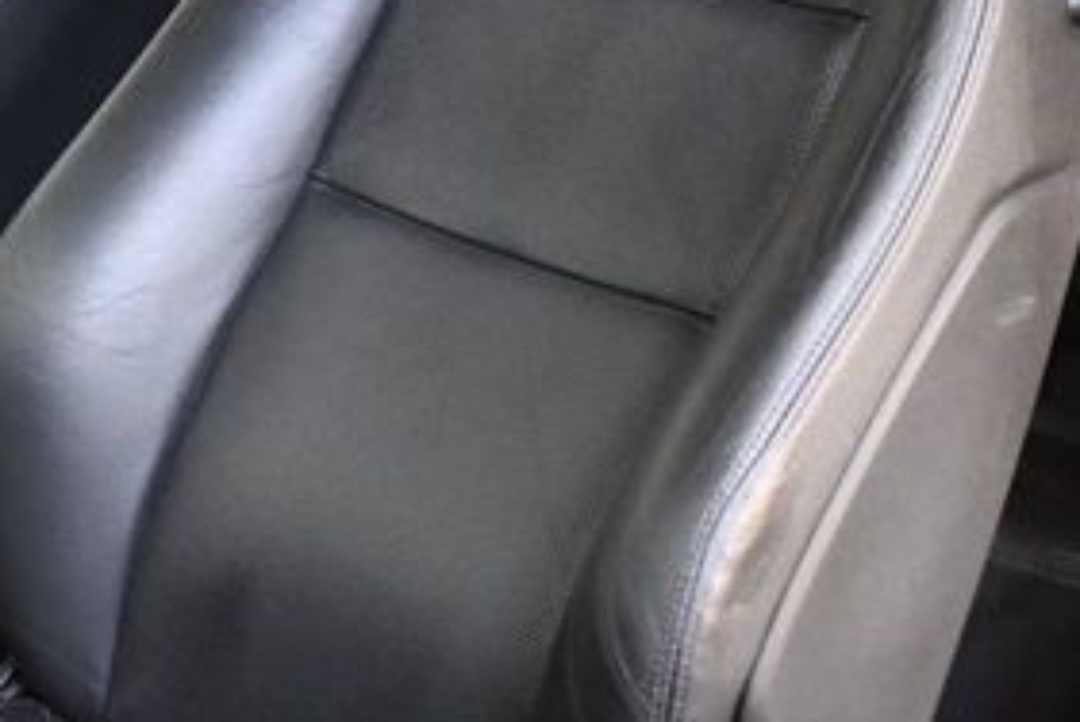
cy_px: 94
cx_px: 234
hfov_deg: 24.4
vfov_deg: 16.5
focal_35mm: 82
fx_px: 2463
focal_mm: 18
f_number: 3.5
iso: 2200
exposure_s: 1/125
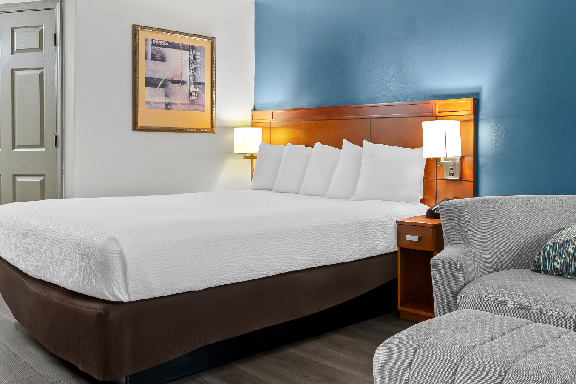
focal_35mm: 31
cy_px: 141
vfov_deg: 42.0
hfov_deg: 57.7
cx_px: 421
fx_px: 496
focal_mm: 14
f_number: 8
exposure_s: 2
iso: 200
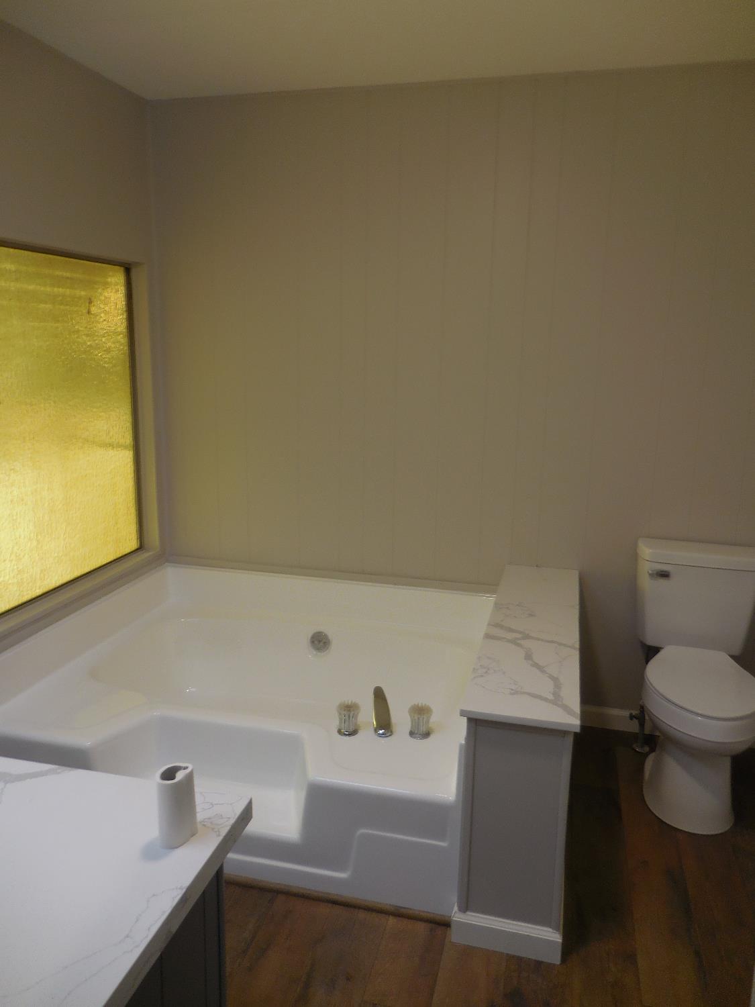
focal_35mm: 25
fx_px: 727
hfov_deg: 54.9
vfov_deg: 69.4
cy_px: 504
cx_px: 378
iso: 125
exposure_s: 1/30
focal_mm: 4.5
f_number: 3.3
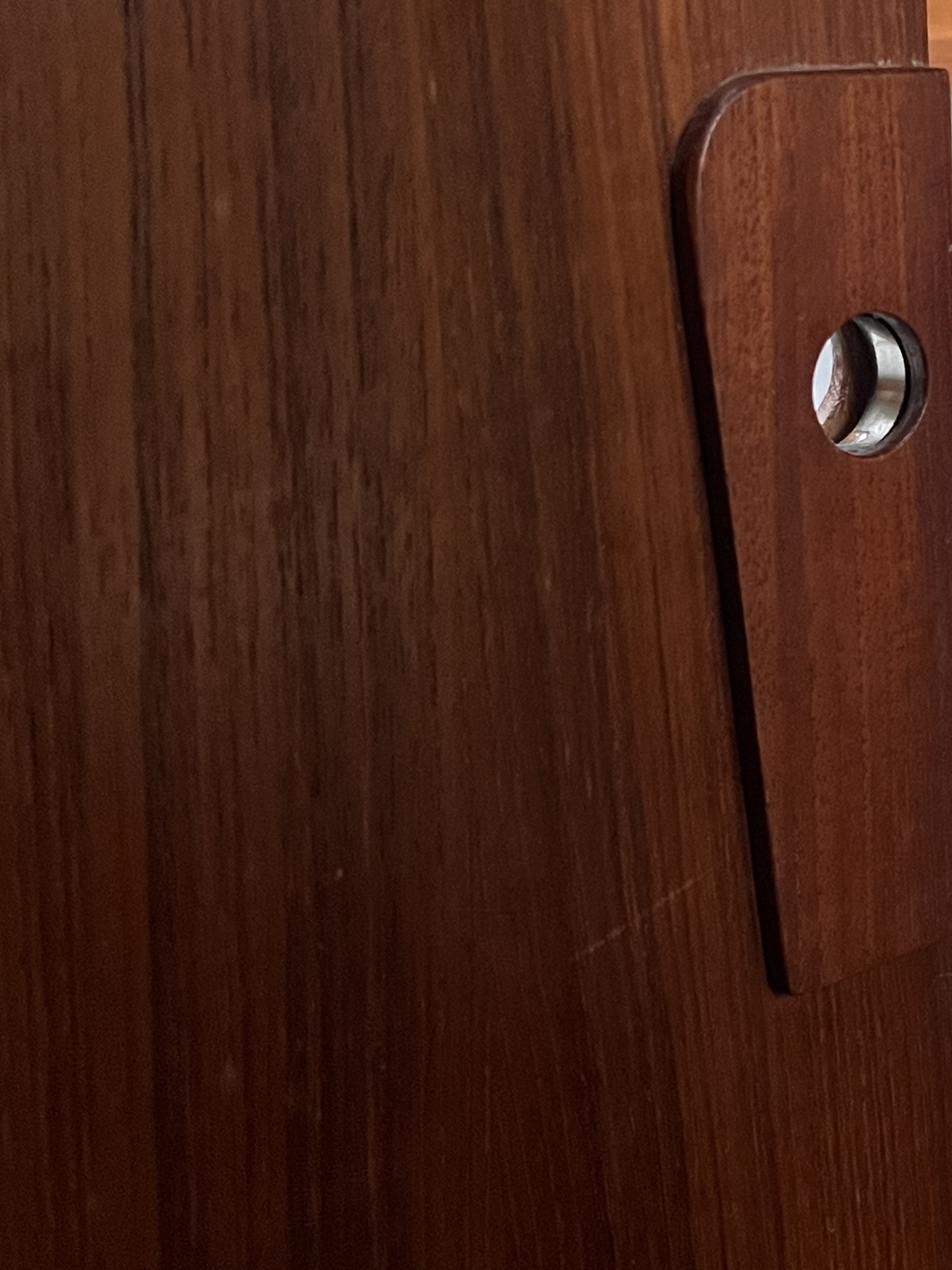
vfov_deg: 31.8
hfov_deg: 23.1
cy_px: 384
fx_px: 2200
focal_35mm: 60
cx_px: 1021
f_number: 1.5
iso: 500
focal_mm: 5.7
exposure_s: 1/59
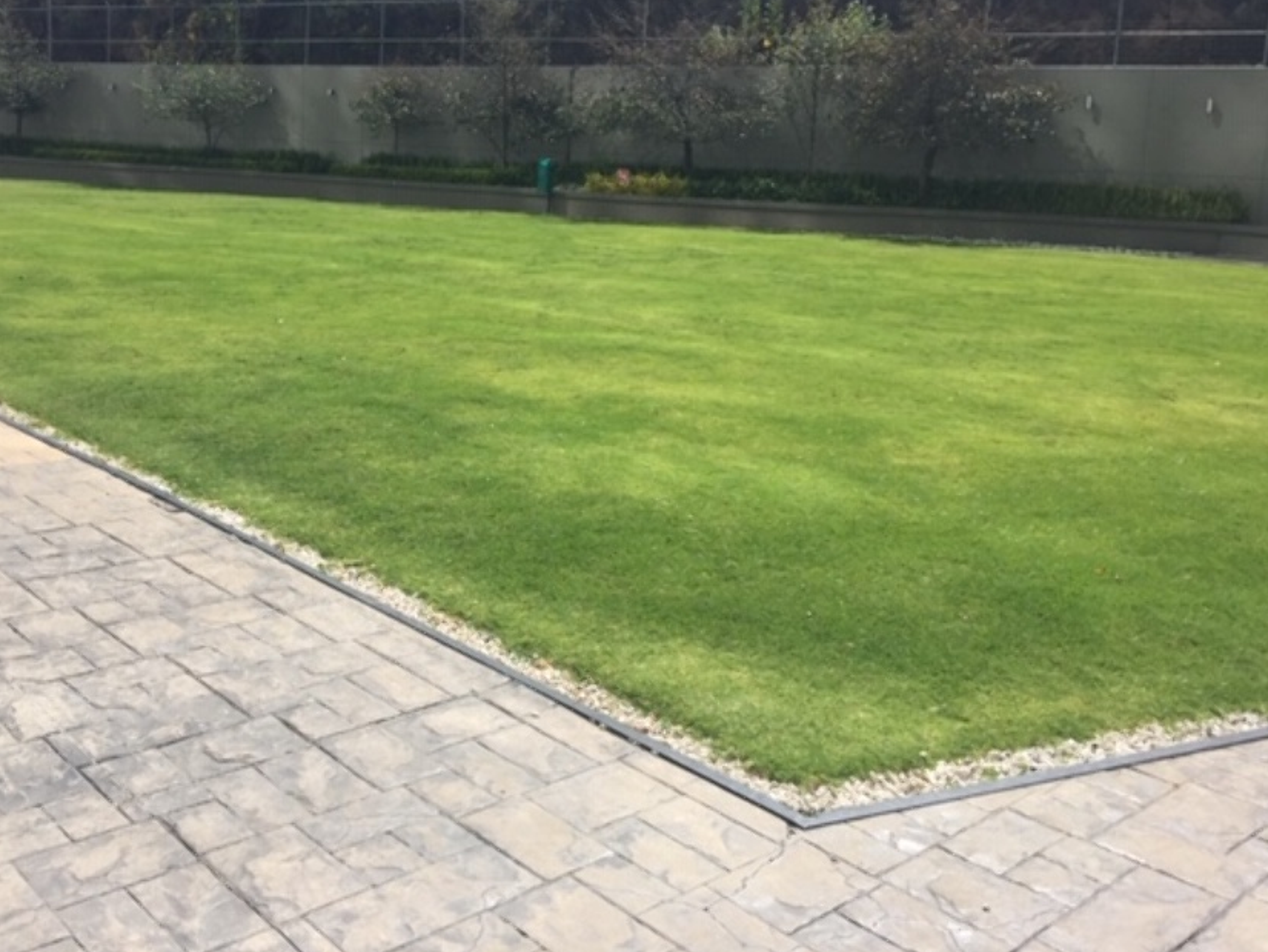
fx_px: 1319
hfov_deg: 51.1
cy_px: 384
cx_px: 526
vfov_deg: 39.5
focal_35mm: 36
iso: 32
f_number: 2.2
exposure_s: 1/2825
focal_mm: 4.15
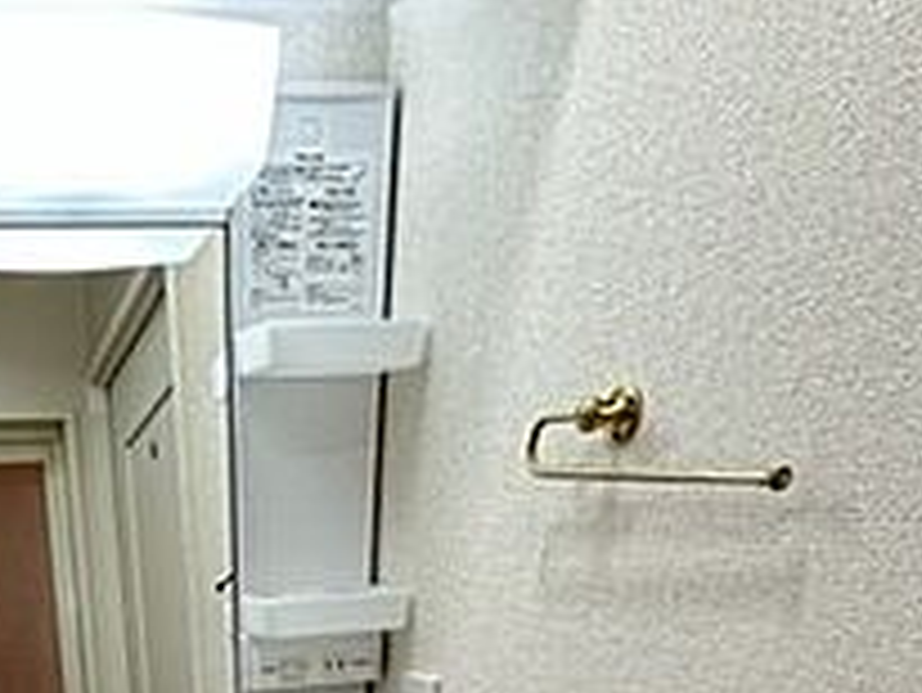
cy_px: 968
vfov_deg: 27.4
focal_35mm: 41
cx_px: 90
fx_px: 1093
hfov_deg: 42.0
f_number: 2.2
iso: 250
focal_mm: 2.22
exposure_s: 1/120
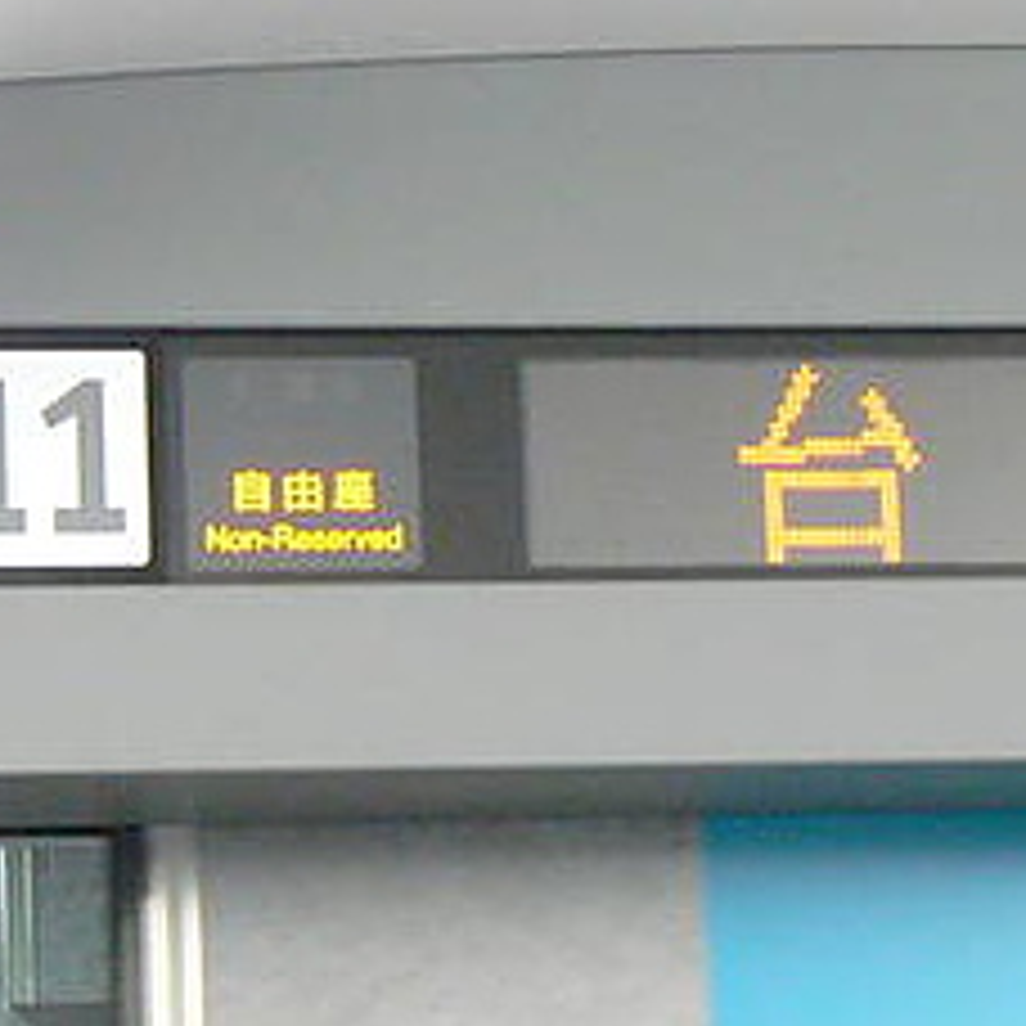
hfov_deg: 7.2
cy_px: 436
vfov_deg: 7.2
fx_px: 8115
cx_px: 1071
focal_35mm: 242
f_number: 3.2
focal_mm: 17.3
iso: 400
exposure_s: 1/25
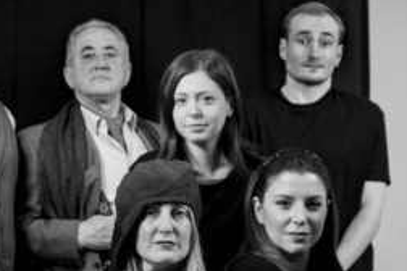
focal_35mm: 135
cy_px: 245
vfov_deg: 10.1
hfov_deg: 15.2
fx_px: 1526
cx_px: 179
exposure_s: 1/80
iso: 2000
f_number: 2.8
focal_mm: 50
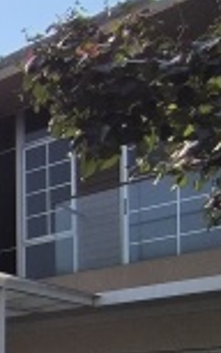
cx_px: -326
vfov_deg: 27.1
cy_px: 408
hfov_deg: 13.4
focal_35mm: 68
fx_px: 653
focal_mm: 1.65
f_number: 2.2
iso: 50
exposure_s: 1/2998
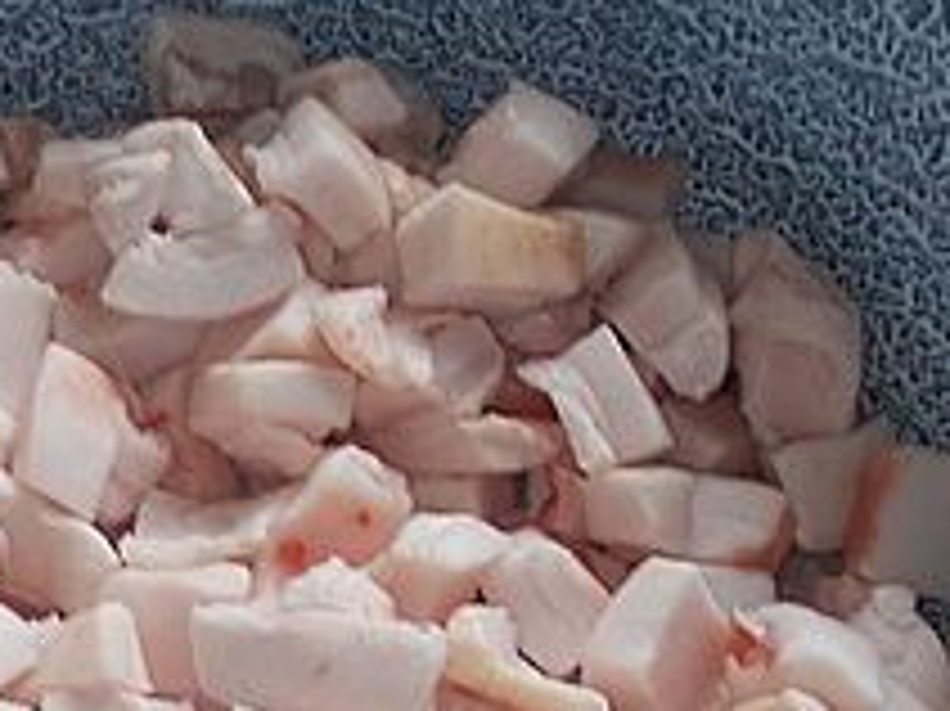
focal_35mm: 74
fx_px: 2030
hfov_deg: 26.3
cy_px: 792
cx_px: 356
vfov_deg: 19.0
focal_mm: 4.6
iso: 200
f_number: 3.2
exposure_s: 1/25
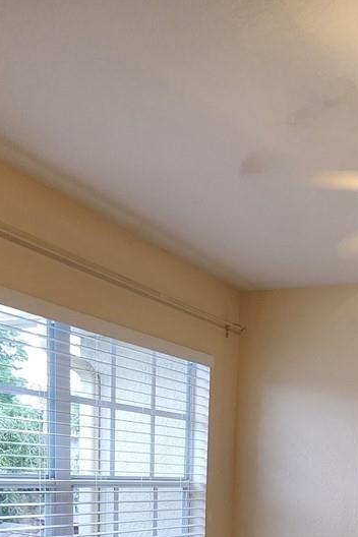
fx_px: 612
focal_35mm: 41
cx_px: 338
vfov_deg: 41.1
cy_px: 541
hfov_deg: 30.8
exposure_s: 1/60
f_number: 2.2
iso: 40
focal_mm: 1.74
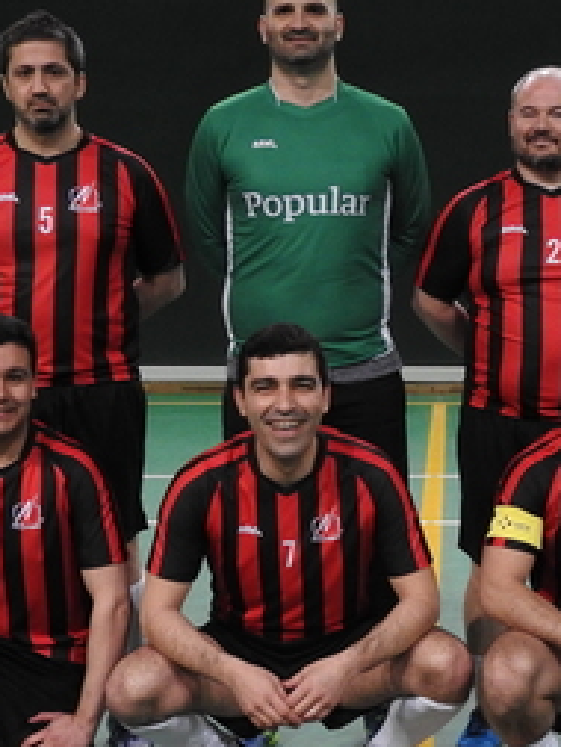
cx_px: 464
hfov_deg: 17.6
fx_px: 1792
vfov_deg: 23.5
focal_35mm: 83
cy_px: 478
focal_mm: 6.3
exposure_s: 1/20
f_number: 3.8
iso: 400
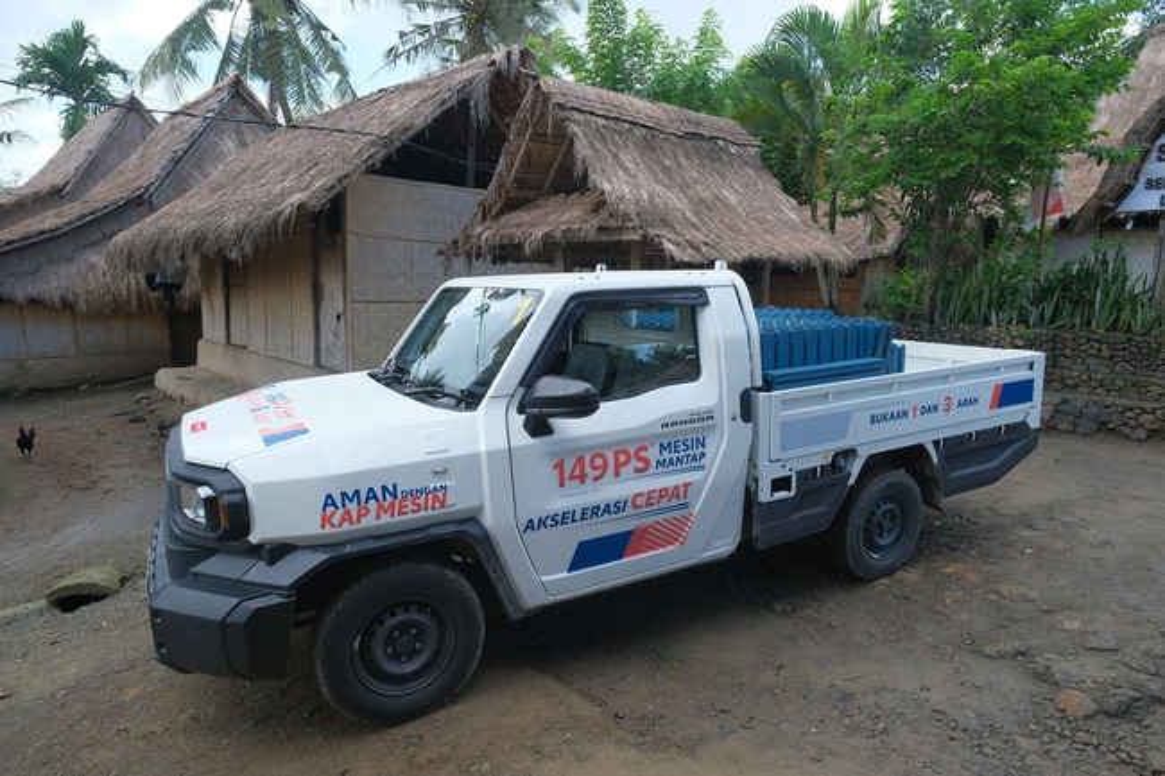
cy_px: 388
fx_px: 679
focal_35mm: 21
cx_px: 582
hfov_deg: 81.2
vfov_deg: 59.5
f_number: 5.6
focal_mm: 14
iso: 400
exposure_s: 1/320
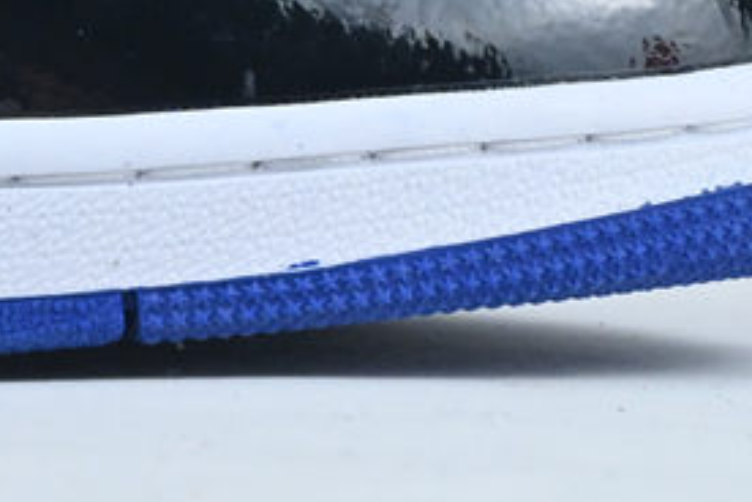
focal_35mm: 222
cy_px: -286
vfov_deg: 6.1
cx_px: -534
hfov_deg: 8.9
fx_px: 4637
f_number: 10
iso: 1000
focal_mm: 34
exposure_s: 1/100
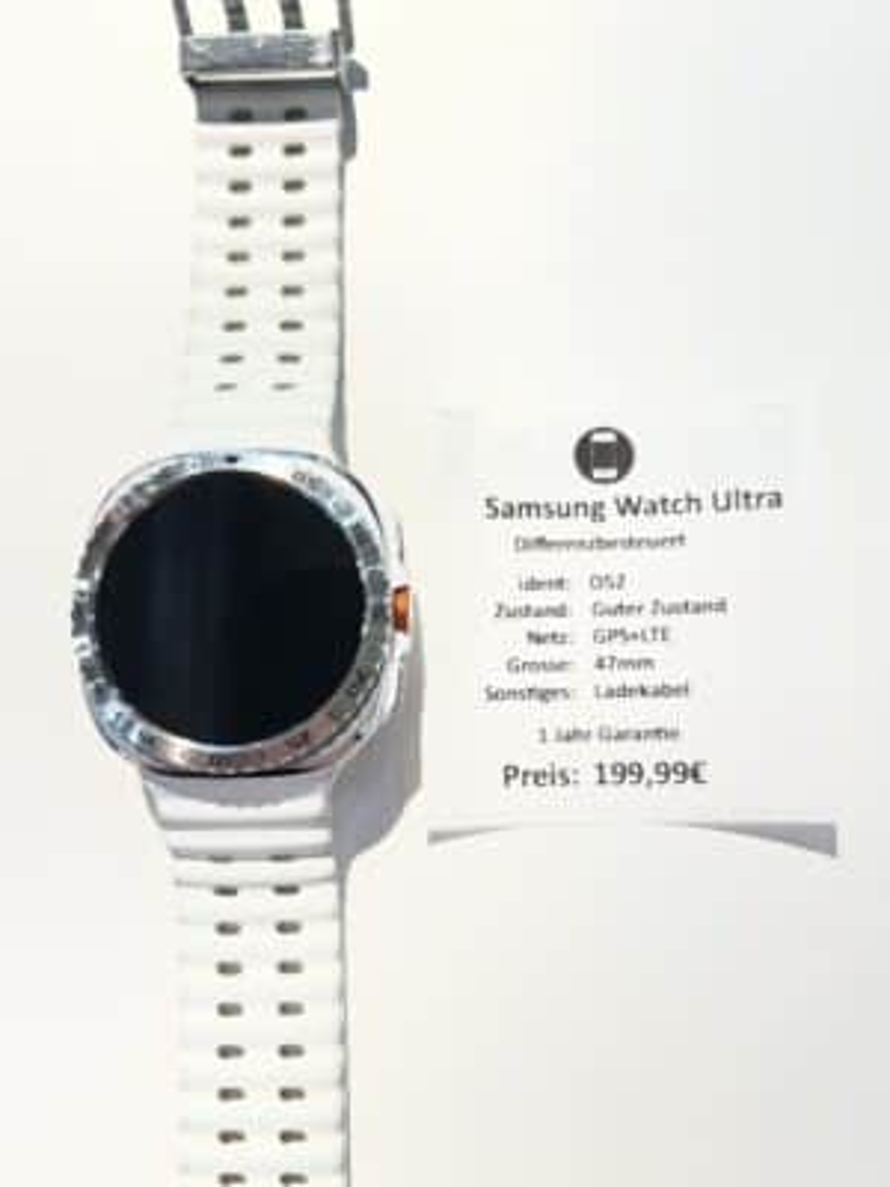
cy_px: 594
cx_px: 445
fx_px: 891
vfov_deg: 67.3
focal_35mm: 26
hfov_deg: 53.1
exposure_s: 1/173
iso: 40
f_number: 1.5
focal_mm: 5.7
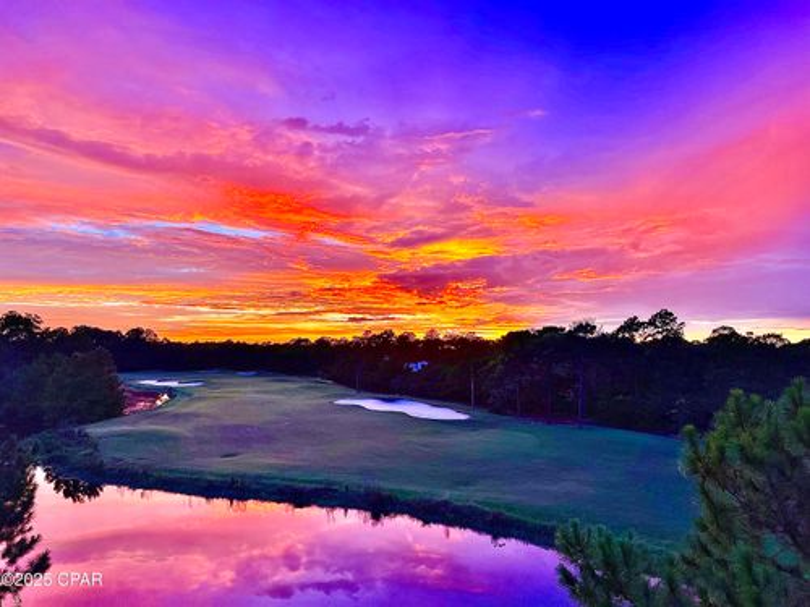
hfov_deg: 67.3
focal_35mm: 26
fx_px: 608
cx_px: 405
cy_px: 304
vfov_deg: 53.1
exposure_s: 1/121
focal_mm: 5.7
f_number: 1.5
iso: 50
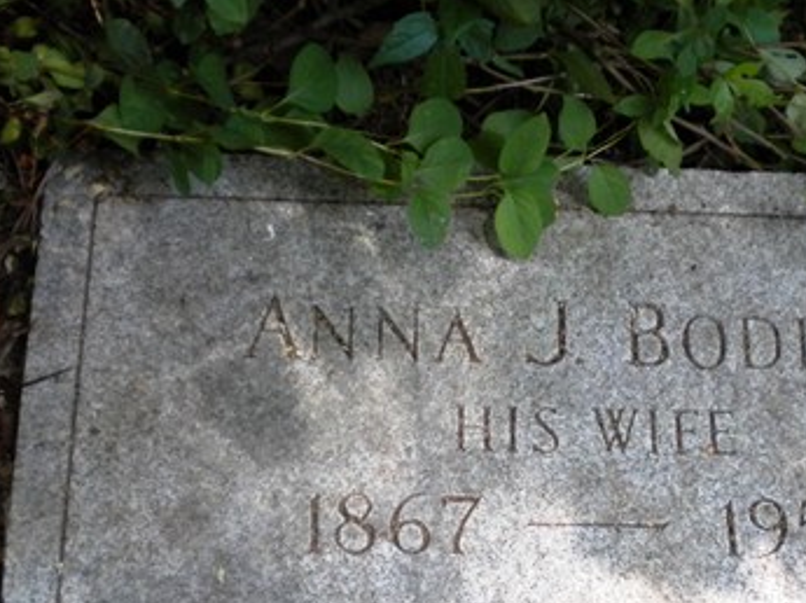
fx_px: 1512
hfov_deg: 29.5
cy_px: 393
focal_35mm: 65
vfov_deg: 22.5
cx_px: 570
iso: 231
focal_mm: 6.3
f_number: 3.1
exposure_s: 1/339
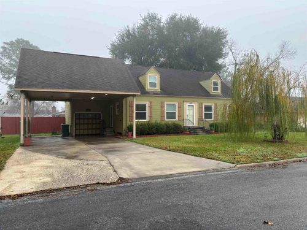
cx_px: 154
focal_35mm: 26
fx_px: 231
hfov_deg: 67.3
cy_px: 115
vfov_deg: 53.1
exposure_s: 1/577
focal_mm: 5.96
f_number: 1.6
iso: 50
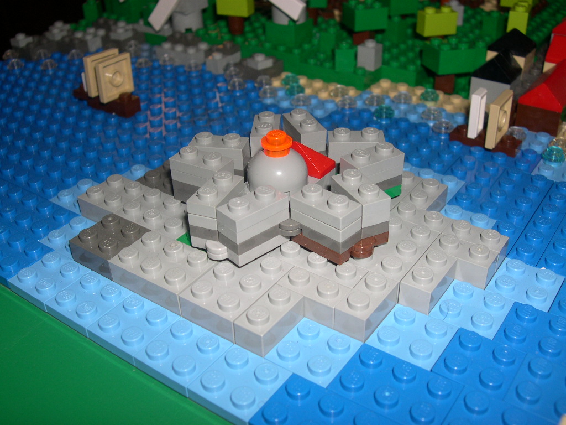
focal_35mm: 38
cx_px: 283
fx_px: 621
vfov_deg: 37.7
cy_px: 212
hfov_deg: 49.0
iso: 100
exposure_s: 1/60
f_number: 7.6
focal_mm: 8
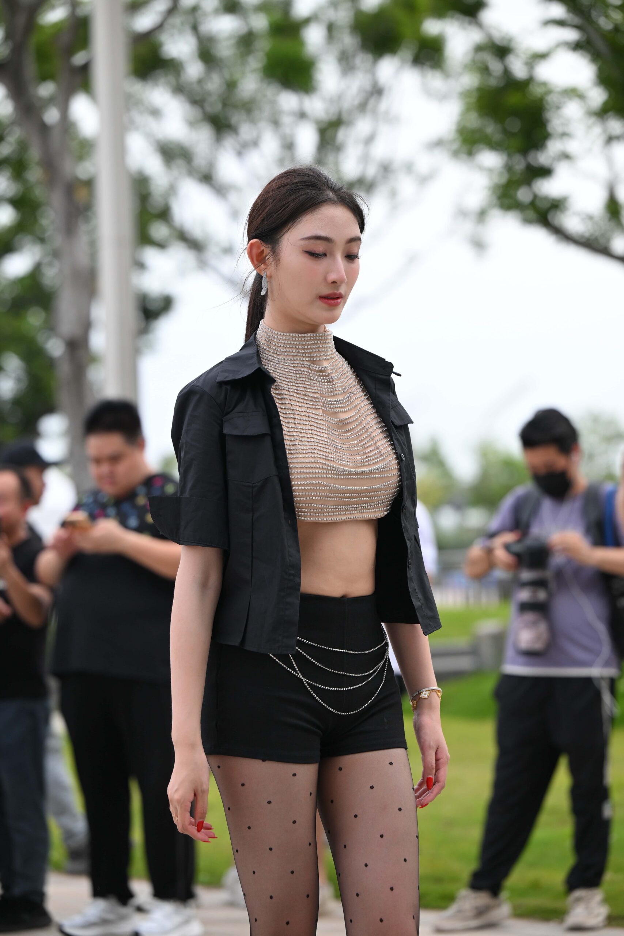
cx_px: 312
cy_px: 468
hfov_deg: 11.4
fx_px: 3119
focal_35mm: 120
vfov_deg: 17.1
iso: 360
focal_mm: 120
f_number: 3.5
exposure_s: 1/500
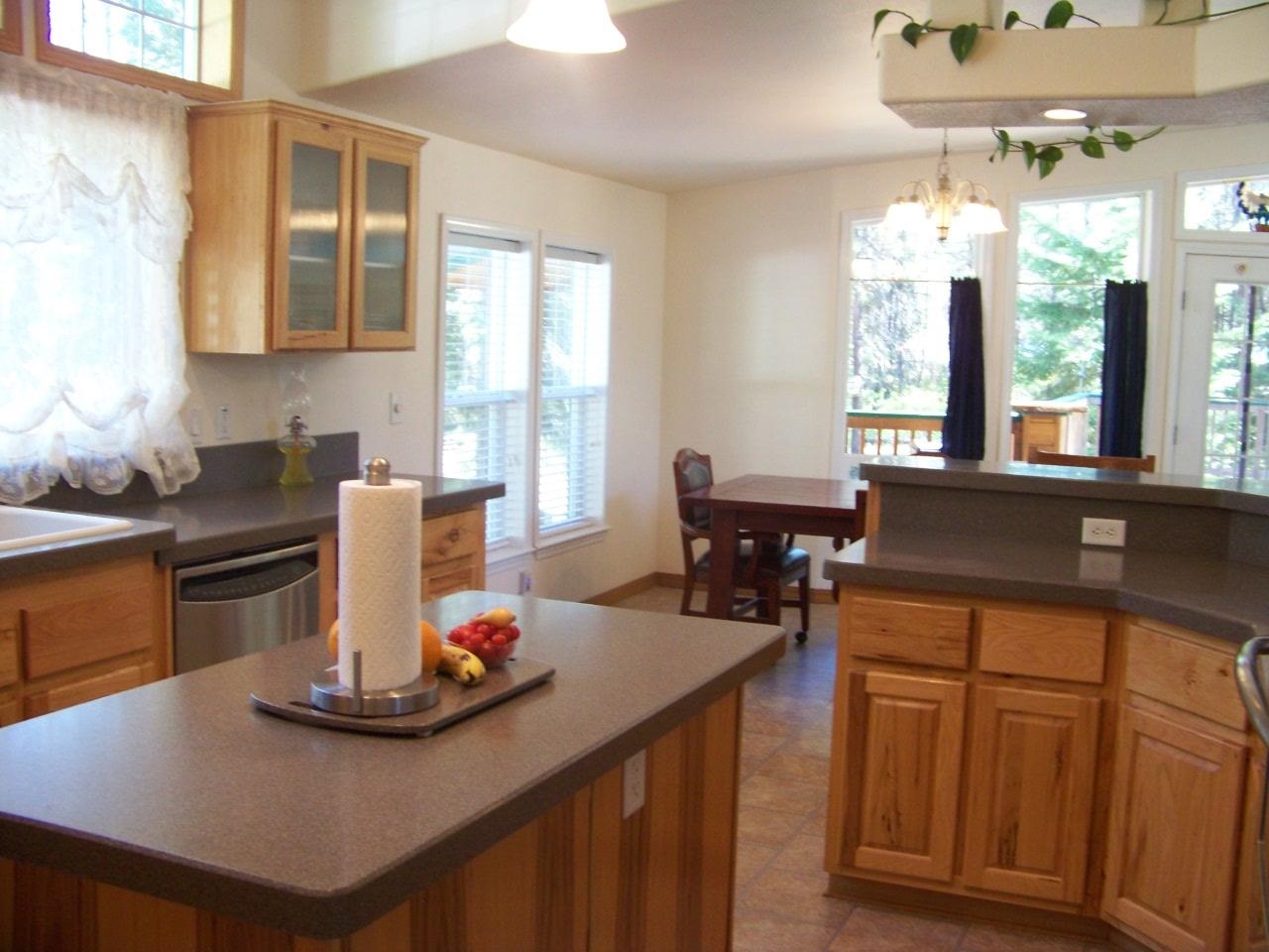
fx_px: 1320
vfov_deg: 39.7
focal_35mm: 36
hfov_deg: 51.4
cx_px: 634
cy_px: 476
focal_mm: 5.85
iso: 160
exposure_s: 1/30
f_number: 2.8
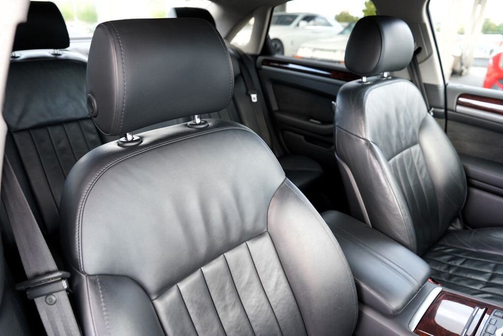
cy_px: 168
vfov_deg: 53.1
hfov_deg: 73.7
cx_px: 252
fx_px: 335
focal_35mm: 24
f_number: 4
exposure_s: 1/160
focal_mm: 24
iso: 1000
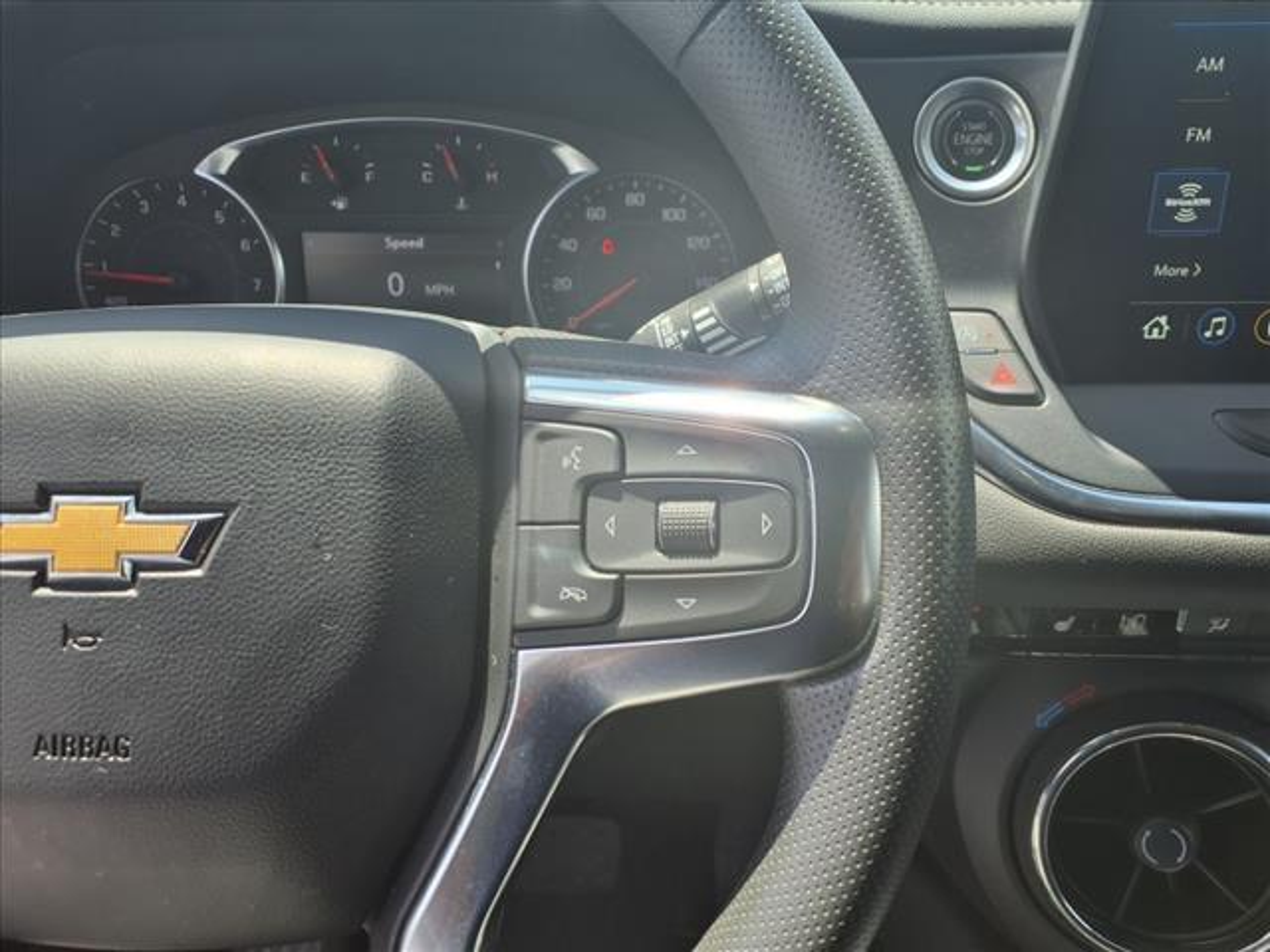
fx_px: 991
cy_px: 476
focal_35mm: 27
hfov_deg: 65.3
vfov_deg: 51.4
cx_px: 635
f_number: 1.9
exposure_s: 1/400
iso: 40
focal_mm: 3.58
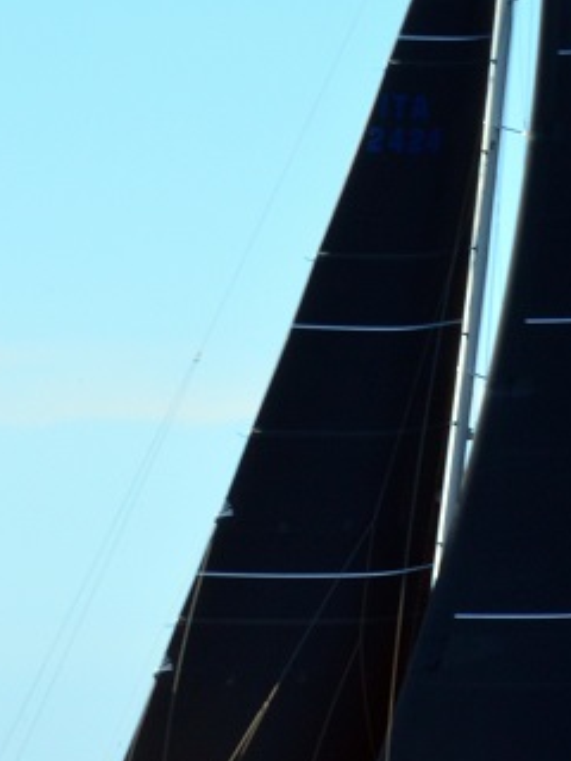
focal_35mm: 503
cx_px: 482
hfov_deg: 3.0
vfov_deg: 3.9
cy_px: 422
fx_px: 11063
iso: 500
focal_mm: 112
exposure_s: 1/60
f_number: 36
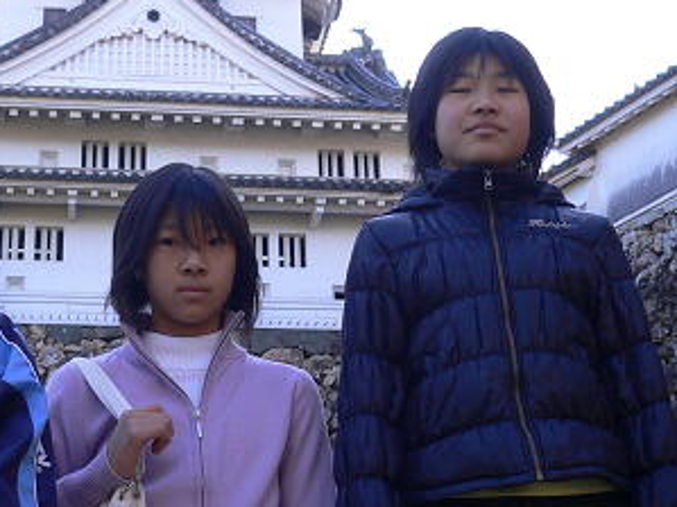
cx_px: 281
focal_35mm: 75
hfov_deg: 26.0
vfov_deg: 19.6
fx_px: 1466
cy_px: 220
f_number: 2.8
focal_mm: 5.8
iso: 80
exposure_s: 1/250
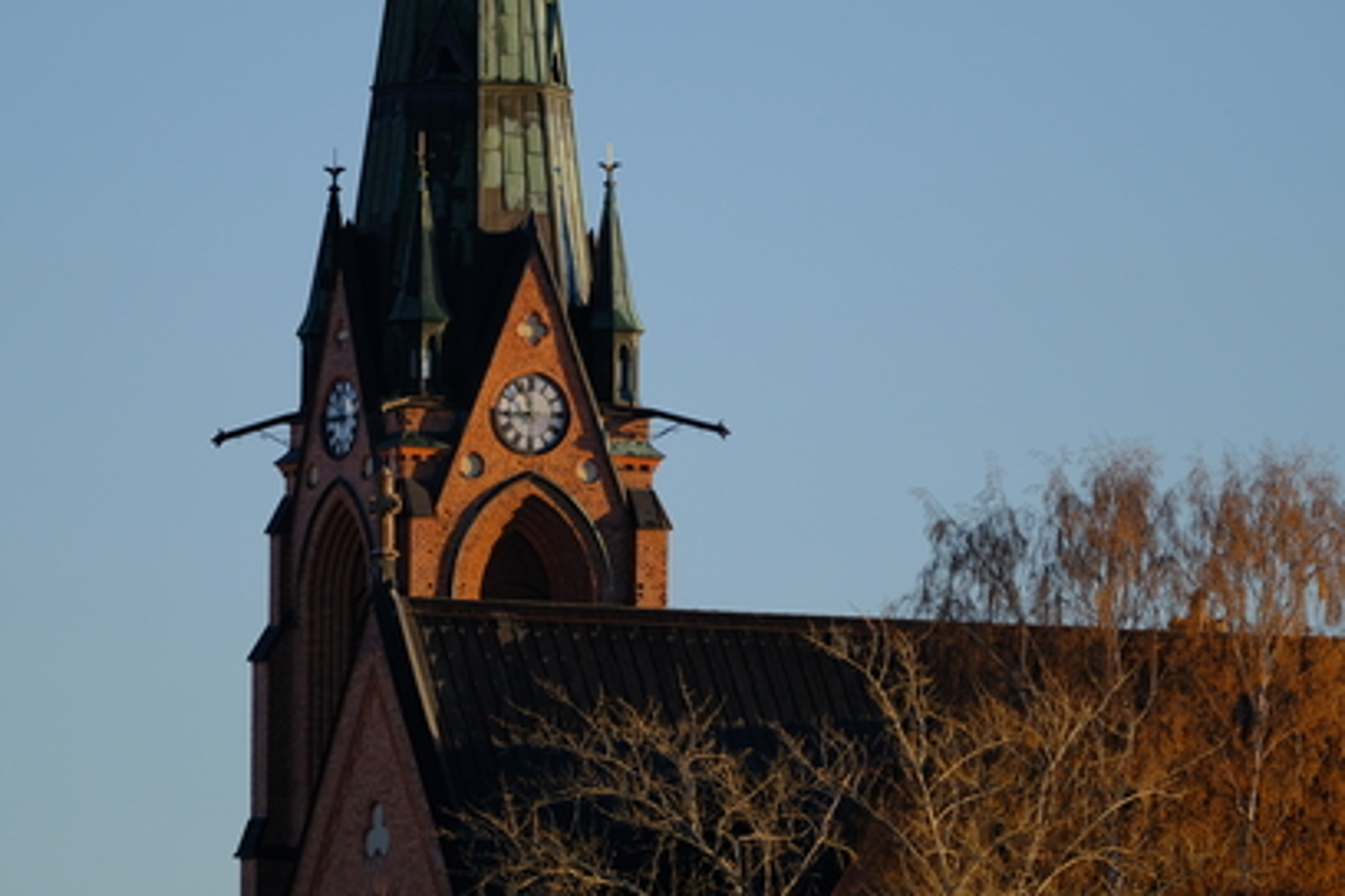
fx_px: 20173
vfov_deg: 2.5
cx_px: 569
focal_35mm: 540
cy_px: 376
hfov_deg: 3.8
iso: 160
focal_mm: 280
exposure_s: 1/1100
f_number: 2.8
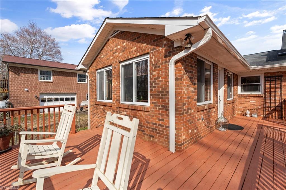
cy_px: 95
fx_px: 127
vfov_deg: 73.7
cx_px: 143
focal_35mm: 16
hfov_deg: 96.8
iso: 320
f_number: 8
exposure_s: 1/640
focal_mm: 16
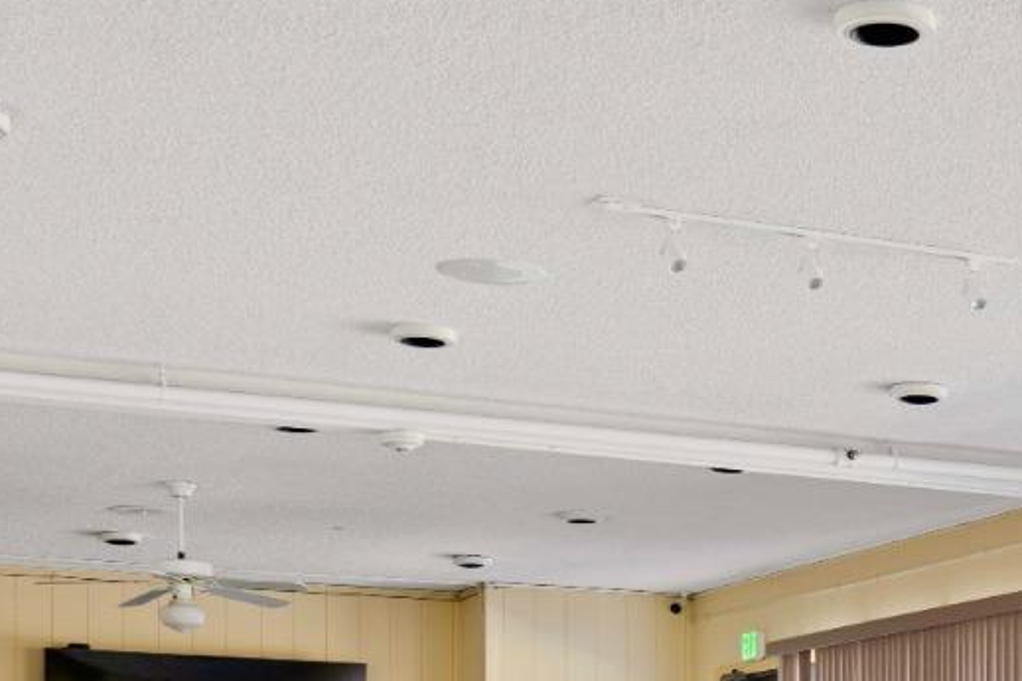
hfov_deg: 23.2
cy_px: 894
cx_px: 1030
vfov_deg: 15.4
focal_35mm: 84
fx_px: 2384
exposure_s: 1/13
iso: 400
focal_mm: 29
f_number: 7.1
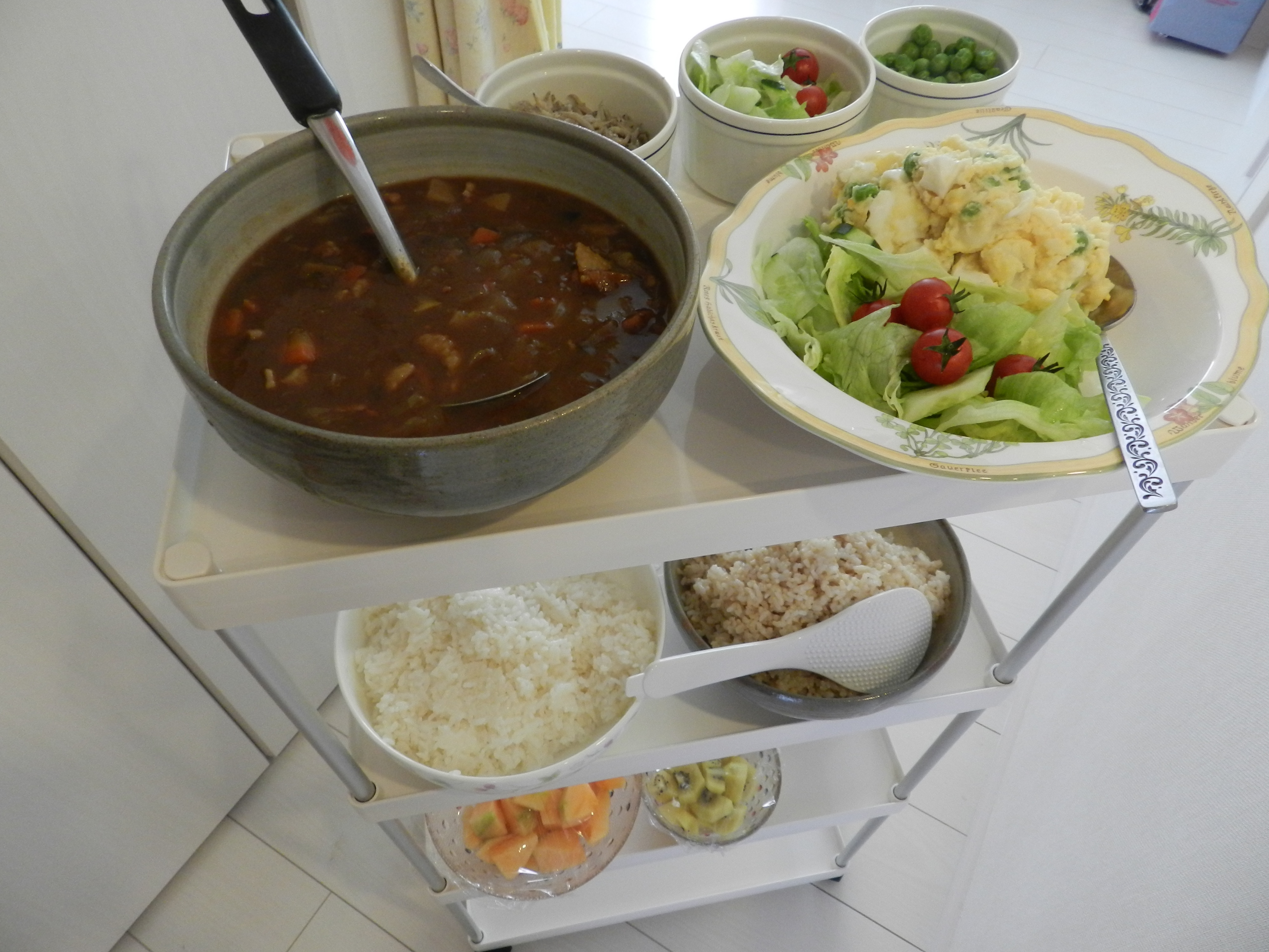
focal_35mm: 23
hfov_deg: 73.9
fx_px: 843
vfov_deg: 58.9
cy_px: 476
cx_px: 634
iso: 400
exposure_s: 1/25
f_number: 3.4
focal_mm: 4
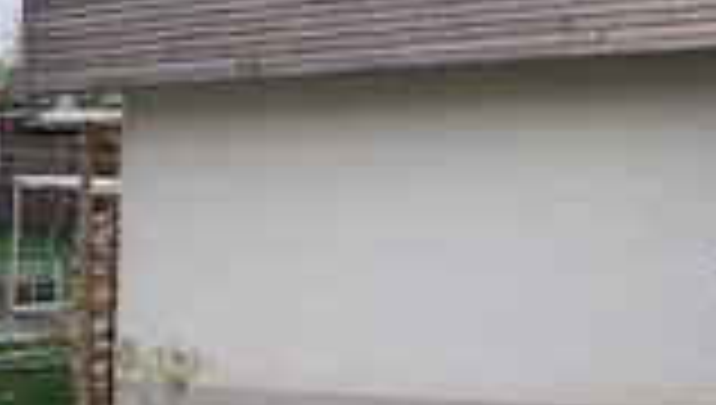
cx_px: -365
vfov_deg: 11.5
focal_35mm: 100
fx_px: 1901
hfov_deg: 18.8
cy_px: 657
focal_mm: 4.15
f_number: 2.2
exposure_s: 1/349
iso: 25
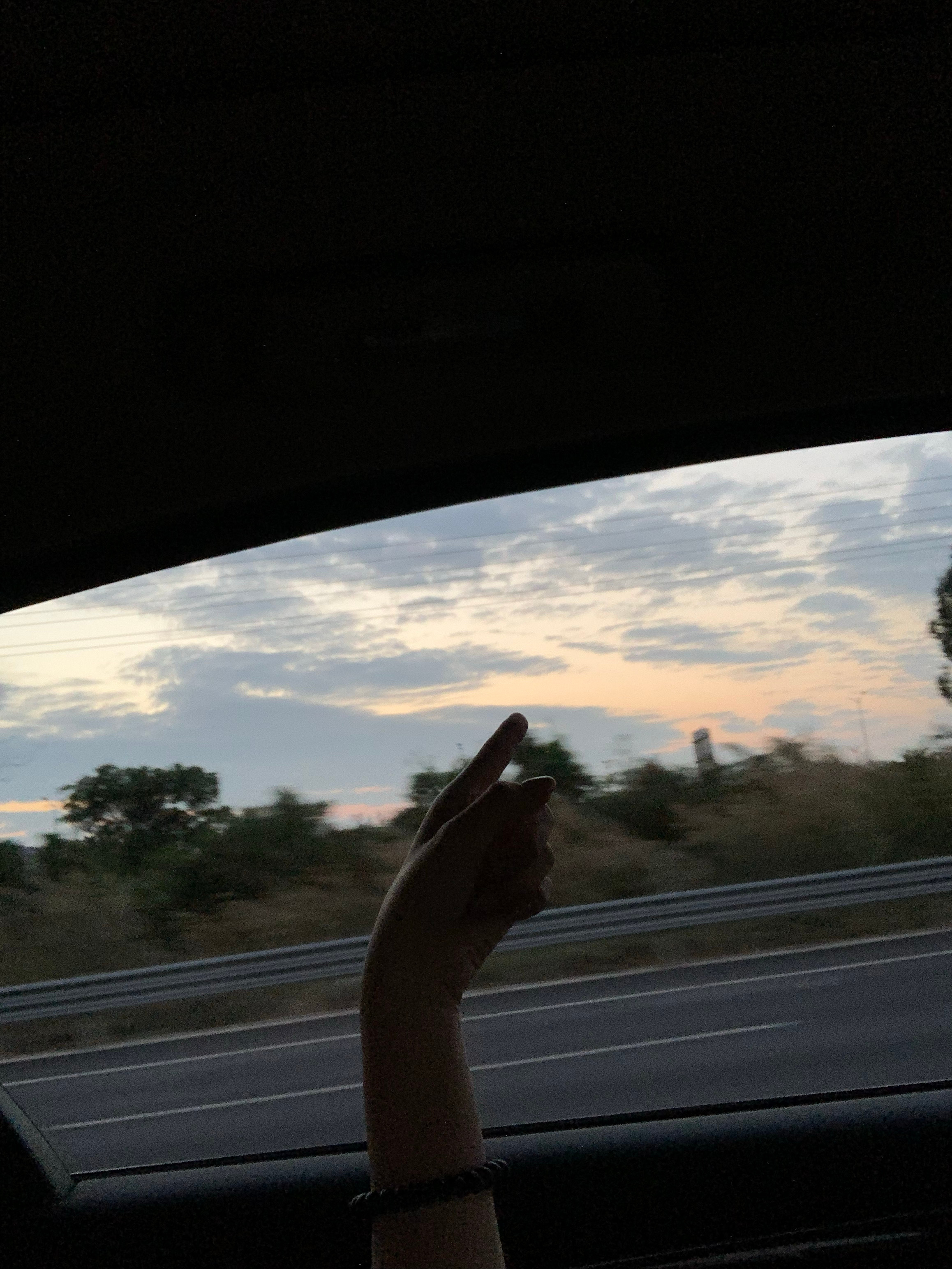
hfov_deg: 44.2
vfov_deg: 56.8
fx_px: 1173
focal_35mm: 32
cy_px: 634
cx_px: 476
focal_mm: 2.87
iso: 100
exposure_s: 1/60
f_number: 2.2
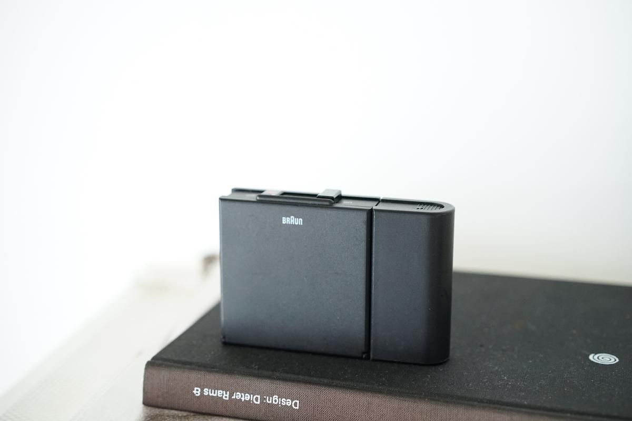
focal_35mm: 55
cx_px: 316
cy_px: 210
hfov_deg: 36.2
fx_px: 965
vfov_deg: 24.6
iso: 3200
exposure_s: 1/80
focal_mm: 55
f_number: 3.5
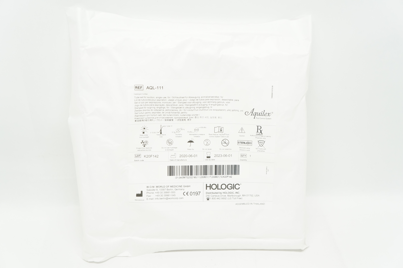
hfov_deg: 43.6
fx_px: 503
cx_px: 202
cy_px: 134
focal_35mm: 45
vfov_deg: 29.8
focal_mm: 30
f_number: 6.3
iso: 800
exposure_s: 1/100
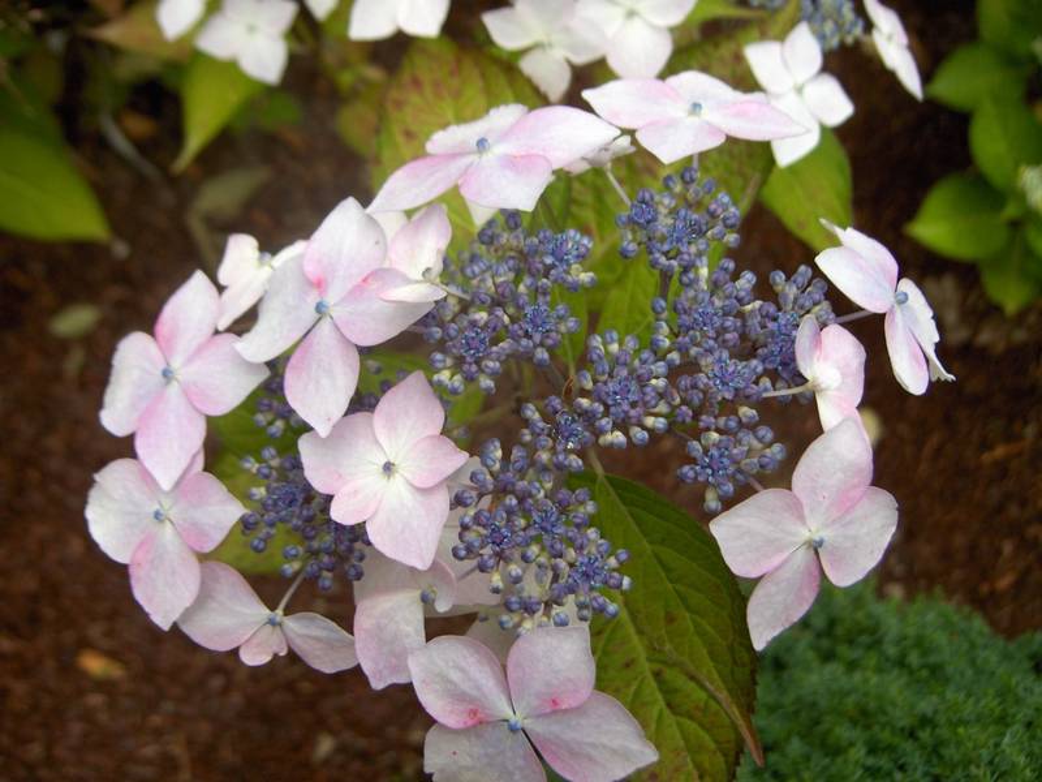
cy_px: 391
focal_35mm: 39
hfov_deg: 47.9
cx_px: 521
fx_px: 1174
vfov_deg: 36.8
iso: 100
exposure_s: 1/126
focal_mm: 8
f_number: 2.8
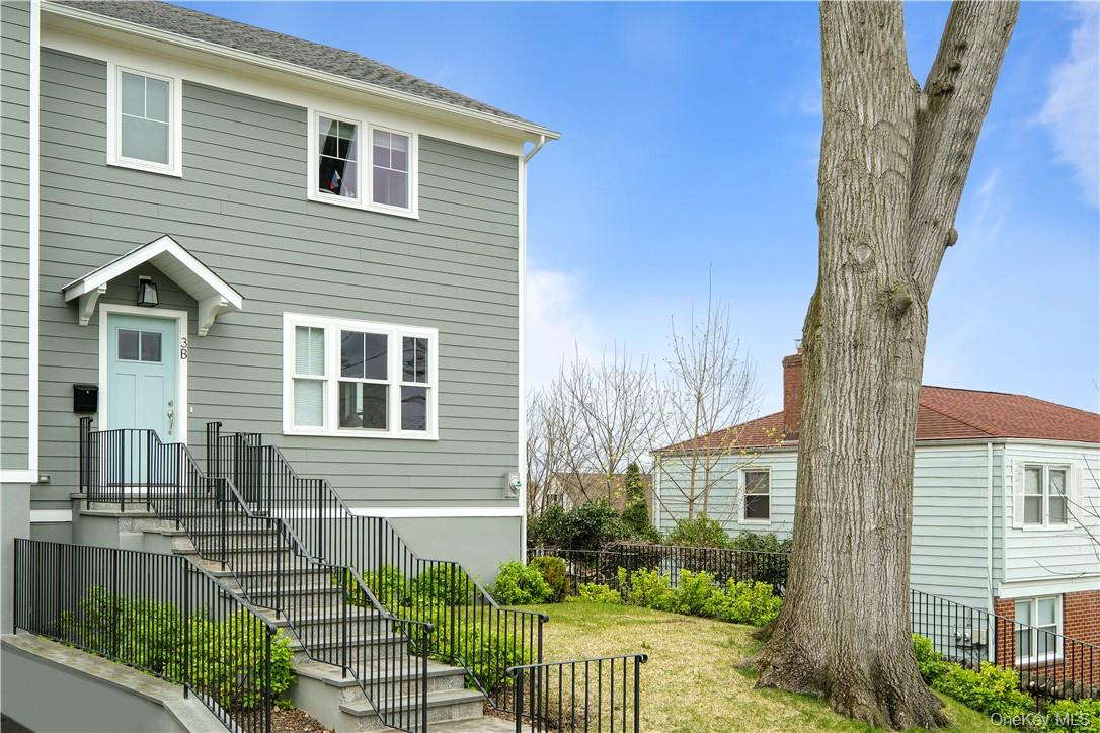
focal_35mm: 36
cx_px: 550
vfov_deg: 36.9
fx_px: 1100
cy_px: 366
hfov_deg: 53.1
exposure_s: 1/160
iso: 800
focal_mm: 24
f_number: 8
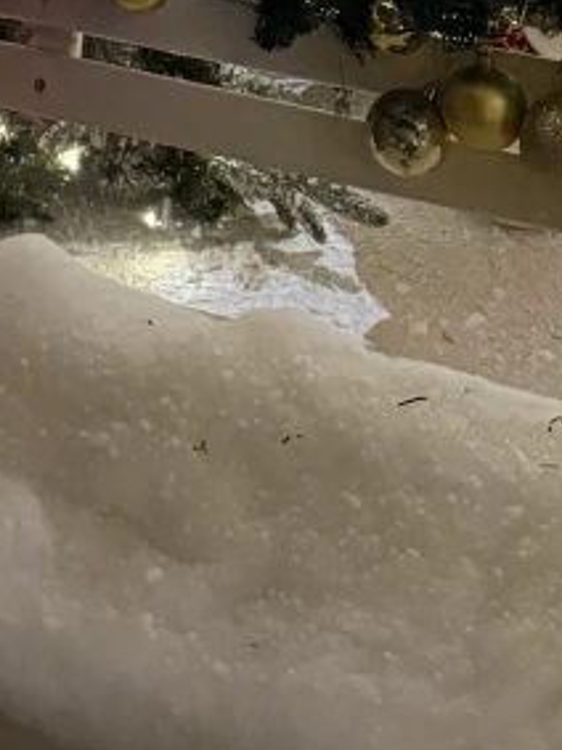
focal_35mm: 122
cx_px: -329
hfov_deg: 11.5
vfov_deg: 13.2
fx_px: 2643
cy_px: -896
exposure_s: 1/33
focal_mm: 6.76
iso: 640
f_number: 1.78
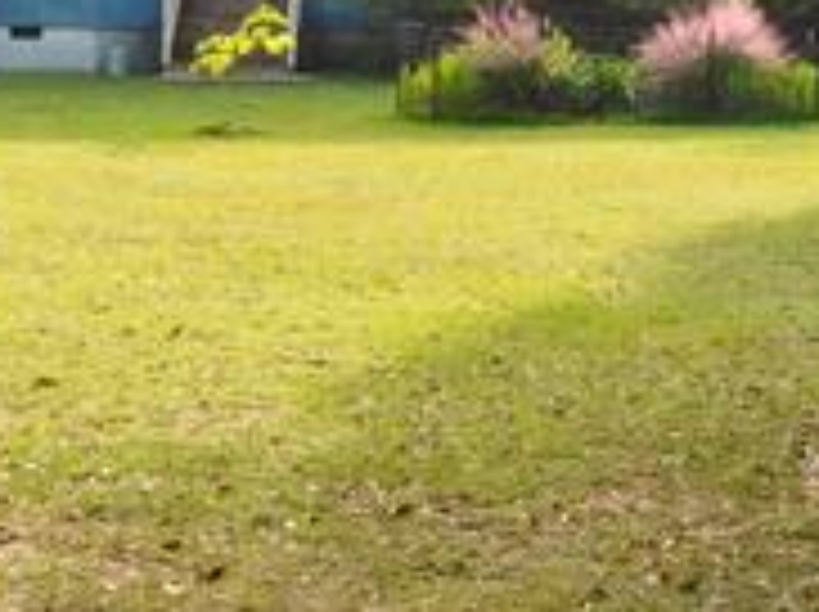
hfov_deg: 19.4
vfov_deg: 14.4
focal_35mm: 100
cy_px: -52
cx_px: 702
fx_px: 2363
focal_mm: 8
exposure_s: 1/160
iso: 125
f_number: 3.7
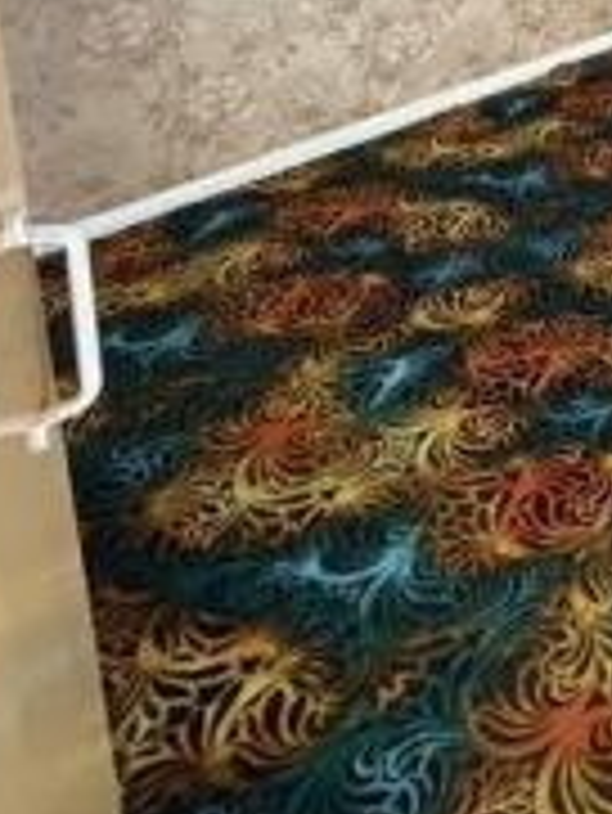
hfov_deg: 25.4
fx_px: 1060
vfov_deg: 34.4
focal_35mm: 45
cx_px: 884
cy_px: -142
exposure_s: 1/60
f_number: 2.2
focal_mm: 2.22
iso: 640
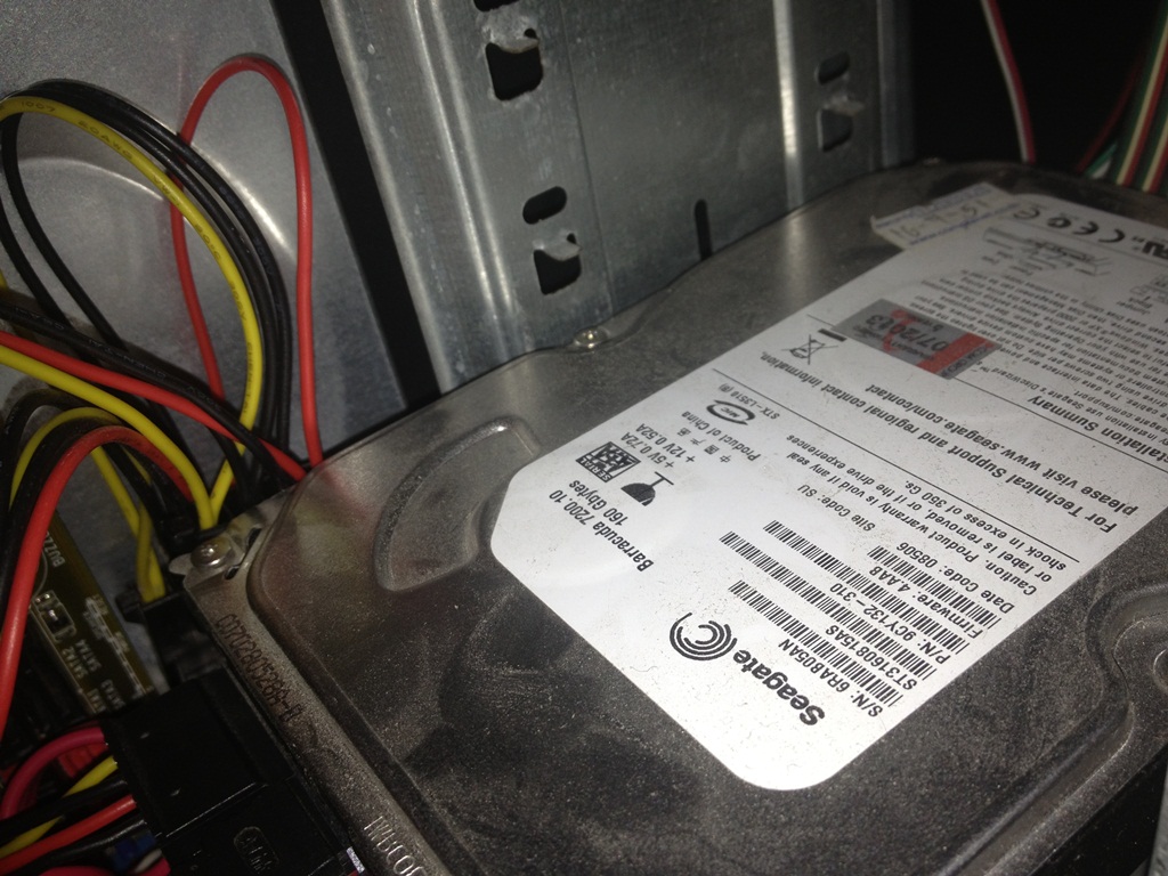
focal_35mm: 35
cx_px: 584
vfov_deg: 40.7
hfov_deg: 52.6
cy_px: 438
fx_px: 1181
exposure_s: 1/99
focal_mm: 4.28
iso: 50
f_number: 2.4
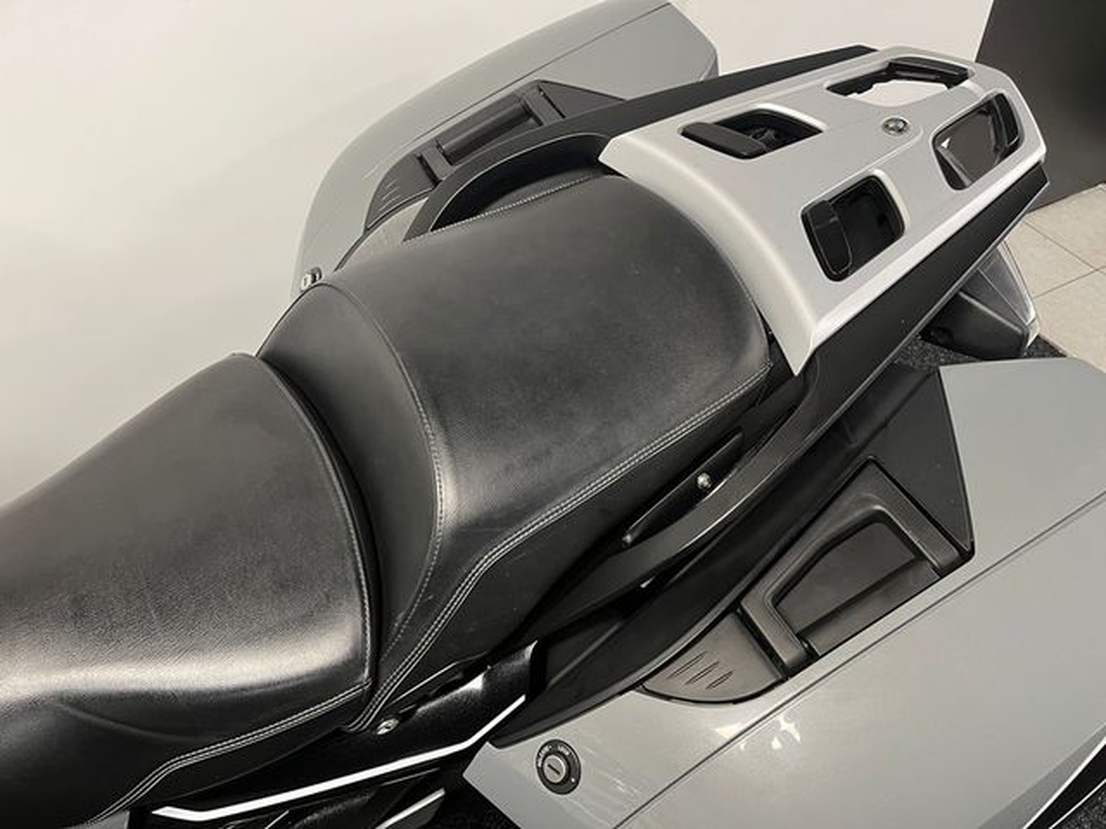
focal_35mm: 26
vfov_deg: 53.1
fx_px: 831
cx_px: 553
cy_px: 414
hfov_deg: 67.3
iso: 200
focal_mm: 5.1
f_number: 1.6
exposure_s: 1/50
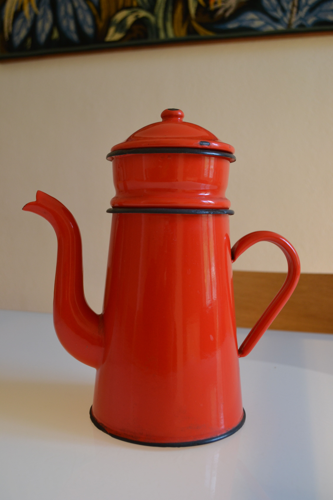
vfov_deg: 53.1
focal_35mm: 36
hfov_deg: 36.9
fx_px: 499
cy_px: 250
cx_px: 166
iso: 400
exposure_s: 1/100
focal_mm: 24
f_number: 5
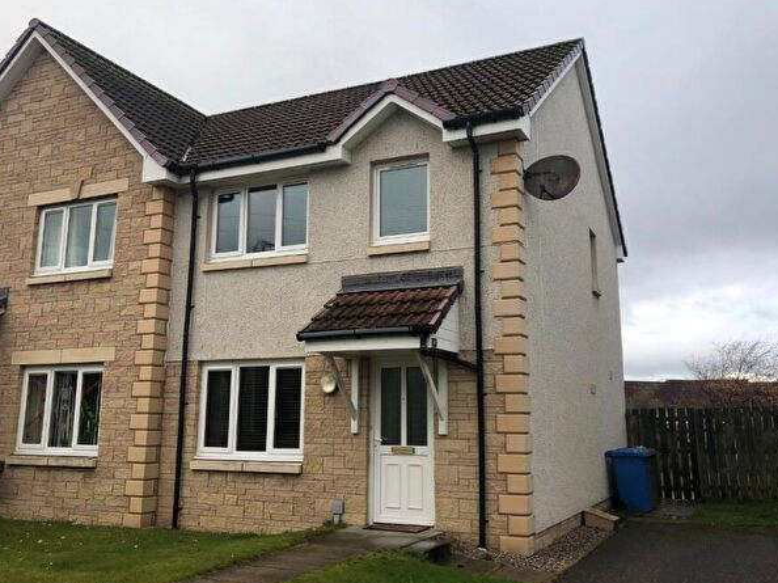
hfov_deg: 55.4
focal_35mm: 33
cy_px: 276
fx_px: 741
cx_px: 385
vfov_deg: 42.9
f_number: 1.8
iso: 20
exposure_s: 1/320
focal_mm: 4
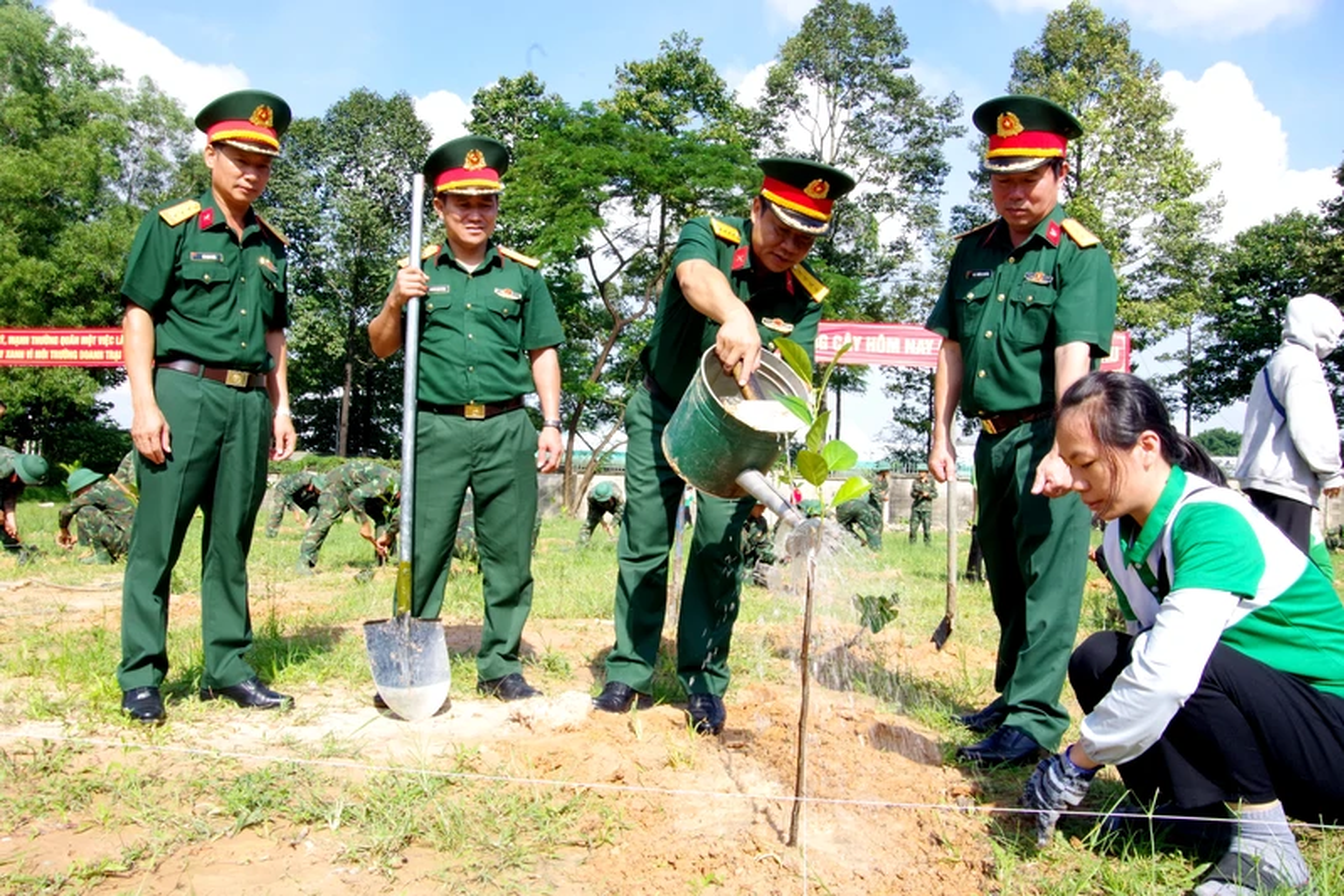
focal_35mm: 27
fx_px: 1008
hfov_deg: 67.4
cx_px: 672
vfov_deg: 47.9
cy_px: 448
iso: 800
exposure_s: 1/125
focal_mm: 18
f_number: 18
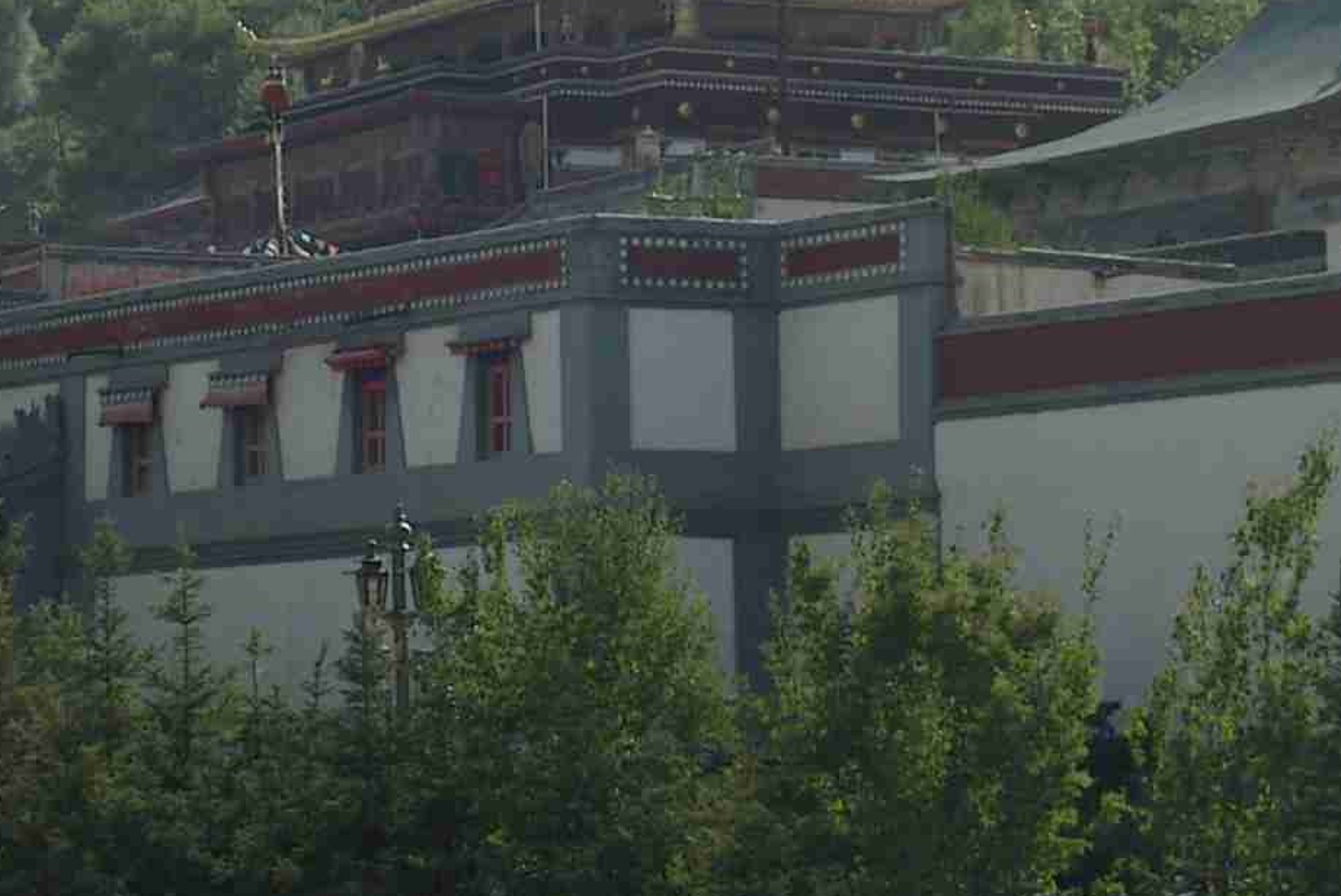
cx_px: 316
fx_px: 5106
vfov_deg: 10.0
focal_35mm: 137
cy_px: 305
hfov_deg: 14.9
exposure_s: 1/750
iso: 200
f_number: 8
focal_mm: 28
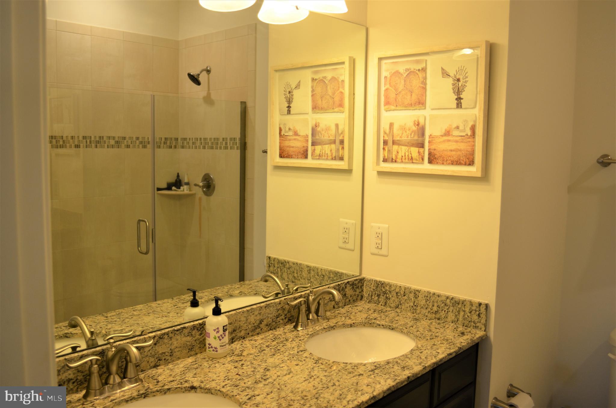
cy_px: 204
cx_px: 308
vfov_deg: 43.4
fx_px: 512
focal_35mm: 30
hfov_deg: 62.0
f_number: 4.5
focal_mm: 20
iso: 400
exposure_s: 1/80
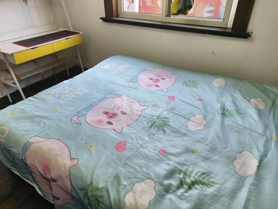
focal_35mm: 23
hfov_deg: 73.9
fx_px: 185
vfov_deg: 58.9
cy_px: 104
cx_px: 139
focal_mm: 6.54
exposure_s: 1/100
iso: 171
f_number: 1.57
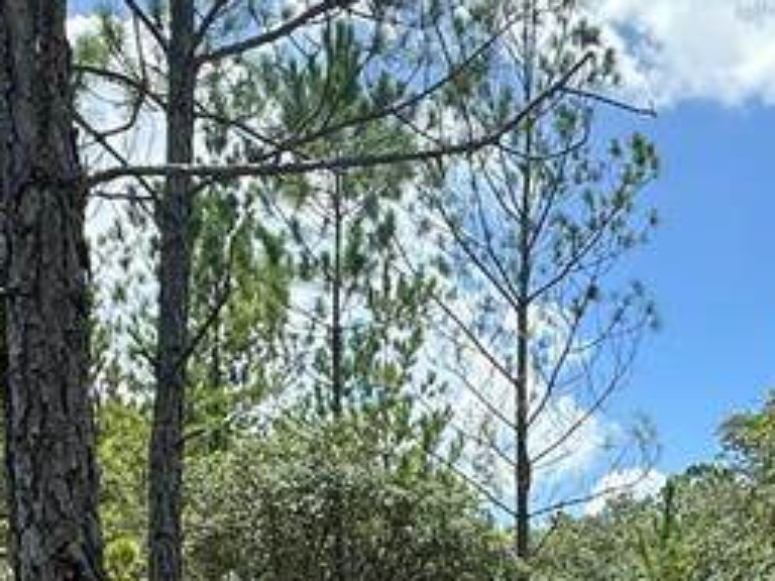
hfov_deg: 33.0
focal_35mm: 56
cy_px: 763
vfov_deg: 23.1
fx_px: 1254
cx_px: 657
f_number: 2.2
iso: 40
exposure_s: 1/875
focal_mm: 2.22
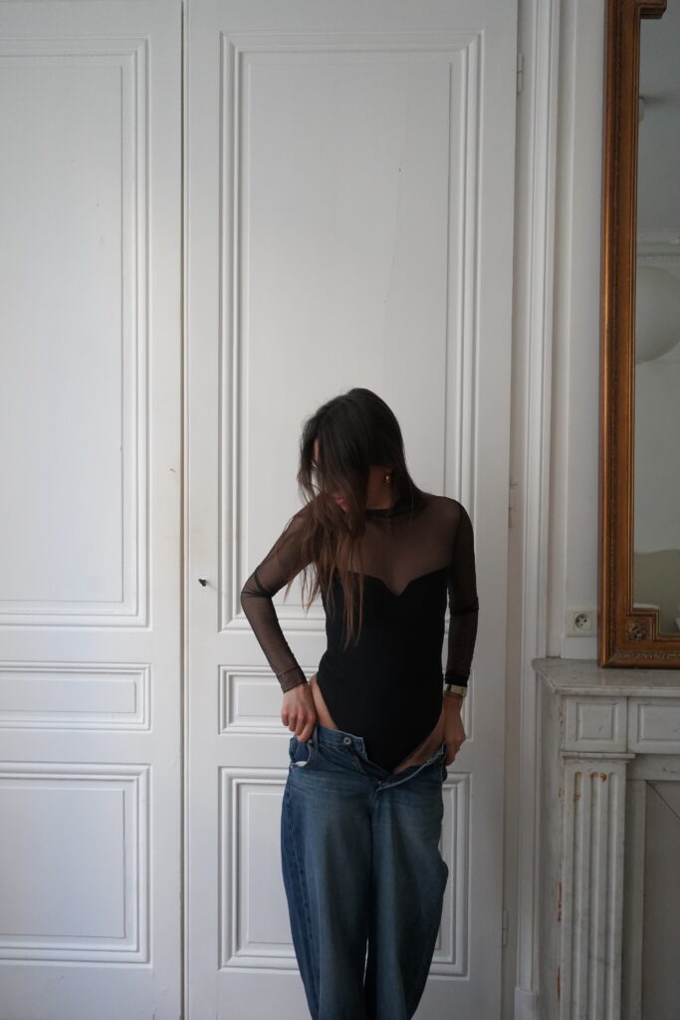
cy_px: 510
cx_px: 340
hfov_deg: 40.0
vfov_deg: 57.2
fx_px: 935
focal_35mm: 33
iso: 6400
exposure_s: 1/160
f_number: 4.5
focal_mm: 33
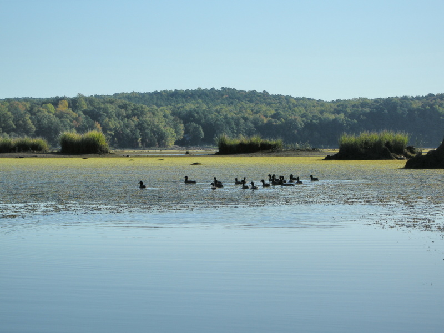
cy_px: 166
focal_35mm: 123
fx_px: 1578
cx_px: 222
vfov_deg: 12.0
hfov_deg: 16.0
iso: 64
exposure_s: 1/270
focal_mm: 26.3
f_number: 6.5
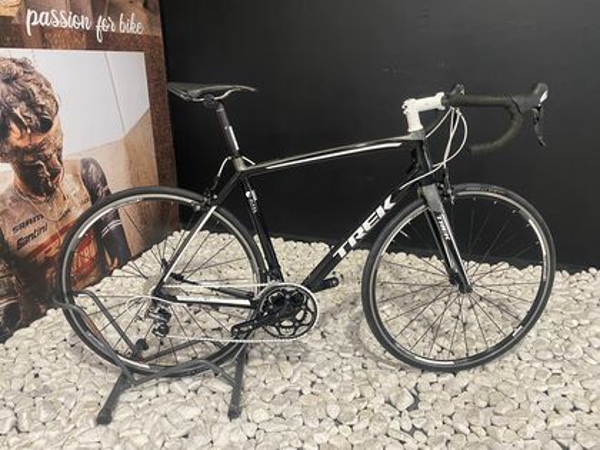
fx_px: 451
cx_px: 300
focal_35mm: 26
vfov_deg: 53.1
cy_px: 225
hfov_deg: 67.3
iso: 250
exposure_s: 1/50
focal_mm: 4.25
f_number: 1.8
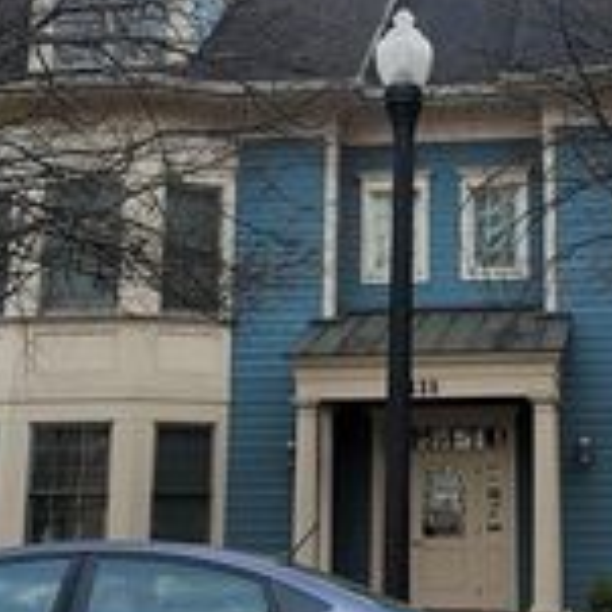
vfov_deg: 23.6
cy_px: 257
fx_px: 1460
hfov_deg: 23.4
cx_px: 458
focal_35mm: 73
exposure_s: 1/415
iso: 20
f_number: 1.8
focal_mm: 7
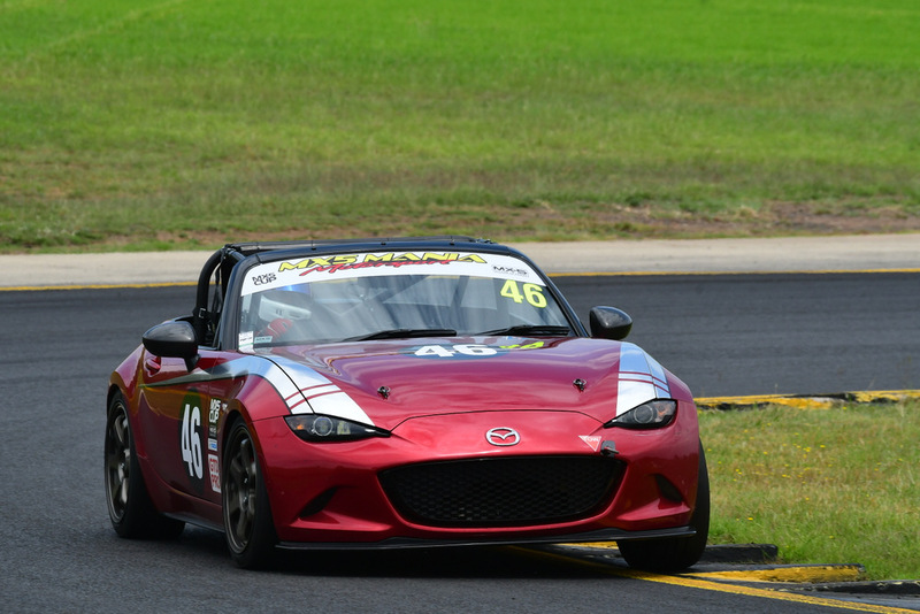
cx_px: 460
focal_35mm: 480
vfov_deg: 2.9
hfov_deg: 4.3
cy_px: 307
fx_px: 12270
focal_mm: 320
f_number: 11
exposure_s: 1/640
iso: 500
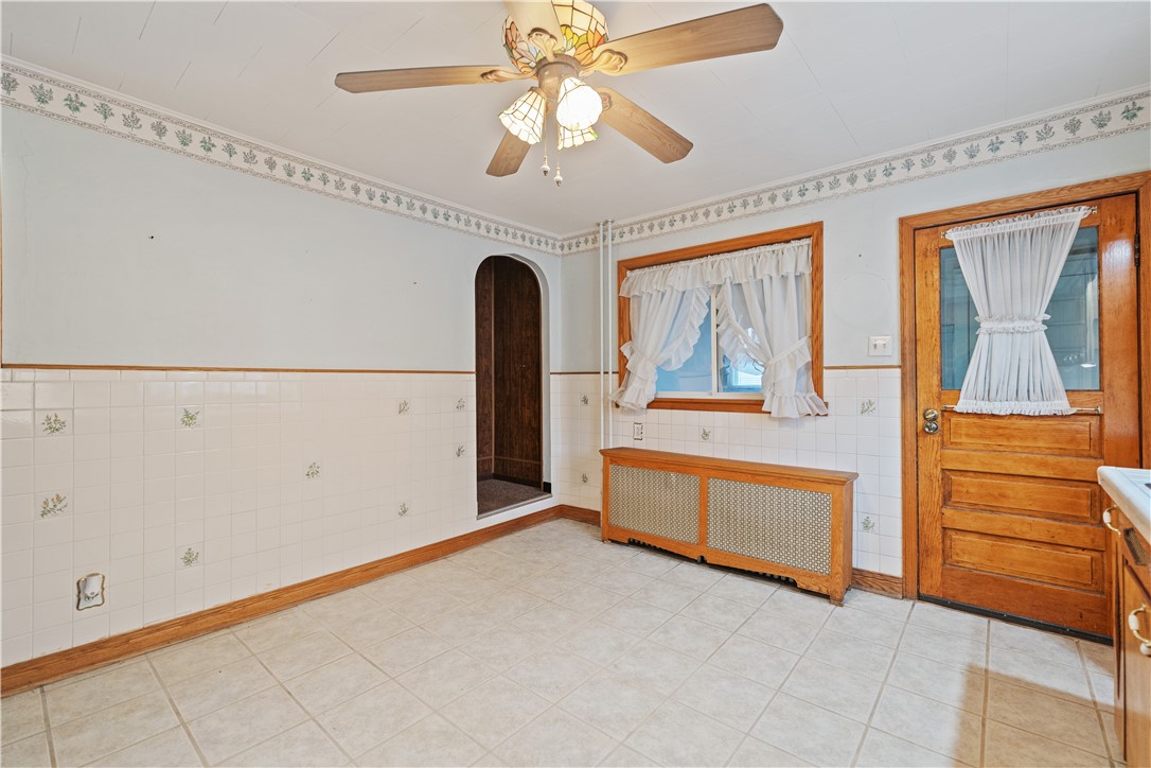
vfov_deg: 77.3
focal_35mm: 15
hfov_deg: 100.4
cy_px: 384
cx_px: 576
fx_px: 480
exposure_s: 1/30
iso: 1600
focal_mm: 15
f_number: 2.8
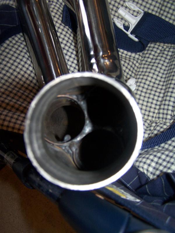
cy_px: 116
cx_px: 88
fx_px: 256
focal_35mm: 38
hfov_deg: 37.7
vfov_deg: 49.0
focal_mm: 6.3
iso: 140
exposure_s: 1/60
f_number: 2.8
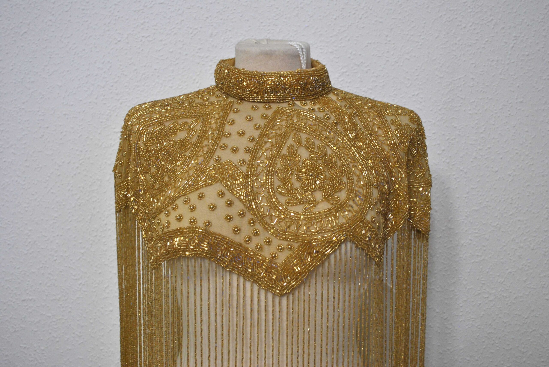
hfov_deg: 49.5
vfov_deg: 34.3
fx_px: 595
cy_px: 184
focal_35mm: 39
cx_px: 274
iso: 400
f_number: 4.2
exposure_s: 1/25
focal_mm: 26
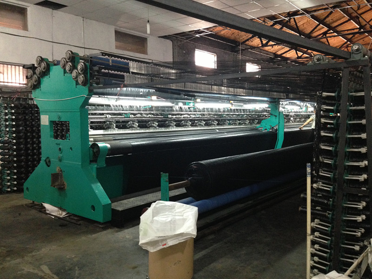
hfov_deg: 55.4
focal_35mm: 33
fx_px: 355
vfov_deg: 42.9
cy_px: 140
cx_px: 186
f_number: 2.4
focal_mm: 4.13
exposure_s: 1/15
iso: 400
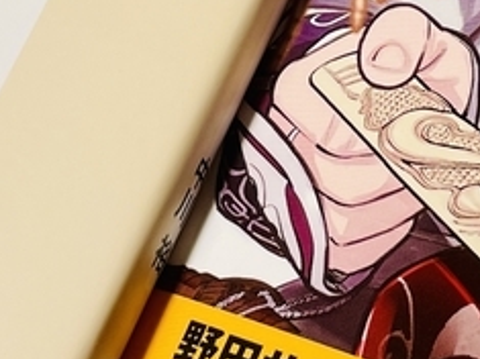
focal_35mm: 133
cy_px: 16
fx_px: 1843
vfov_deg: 11.1
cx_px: 294
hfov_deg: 14.8
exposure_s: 1/120
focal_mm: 4.2
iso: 50
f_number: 1.6
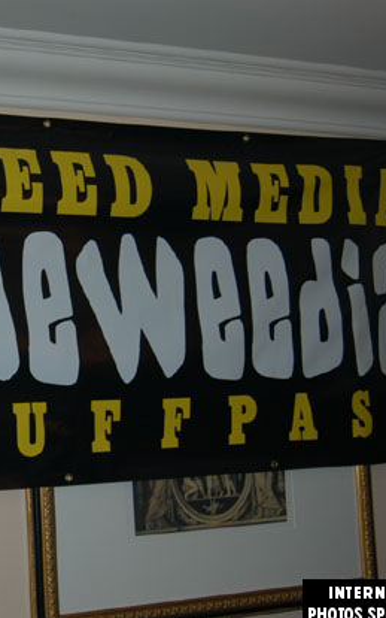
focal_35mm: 75
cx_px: -25
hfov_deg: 16.9
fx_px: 1261
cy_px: 333
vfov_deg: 27.5
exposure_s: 1/60
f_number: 5
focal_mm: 30
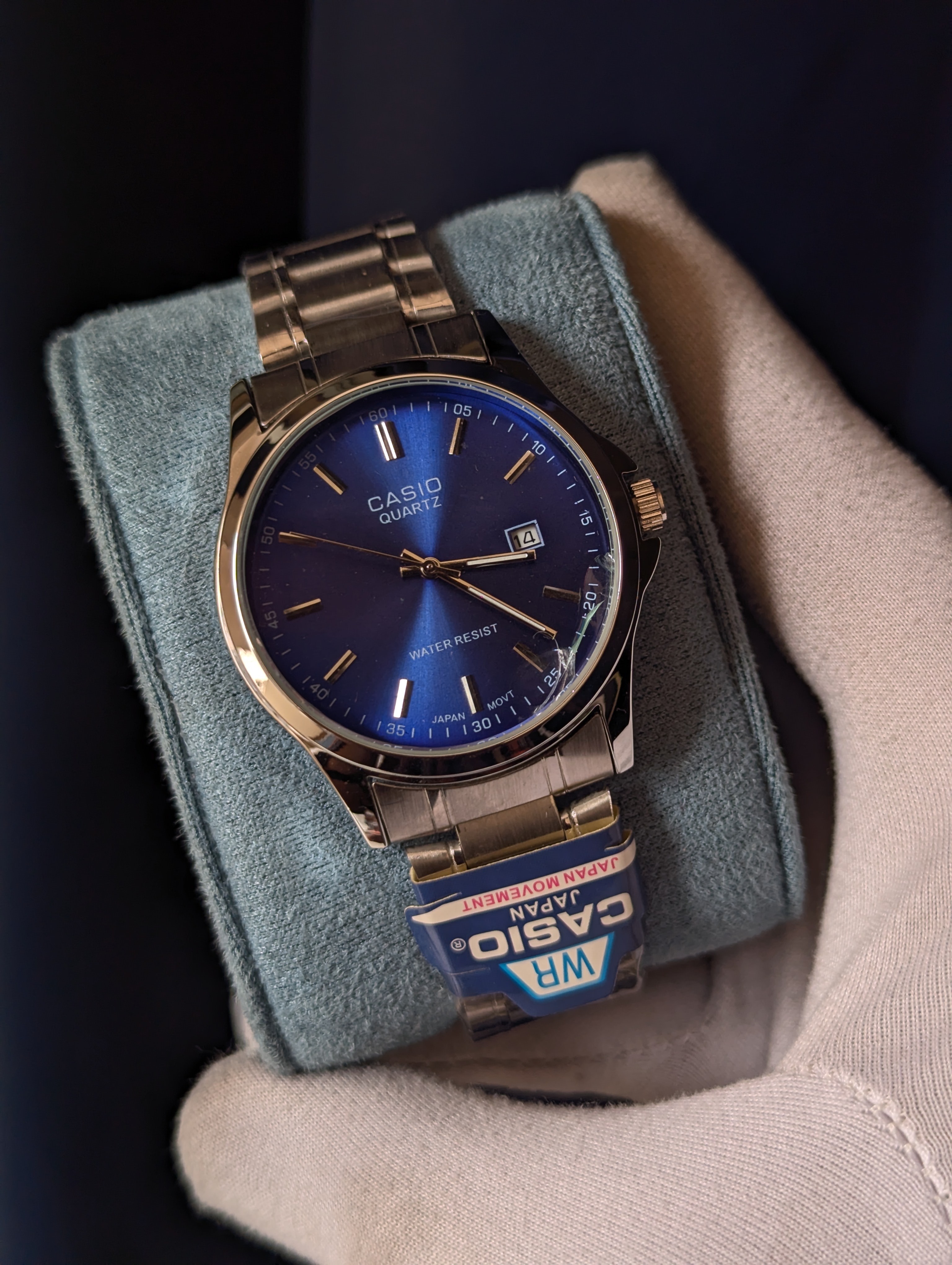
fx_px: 1756
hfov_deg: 30.3
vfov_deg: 39.6
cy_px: 632
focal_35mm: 48
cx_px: 476
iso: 47
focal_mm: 6.81
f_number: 1.85
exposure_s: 1/150
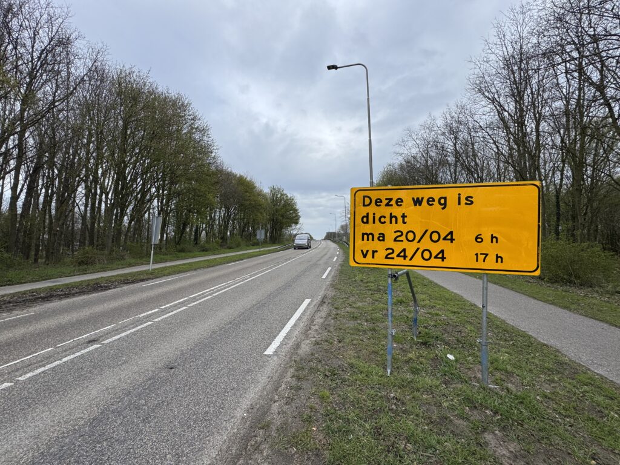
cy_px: 232
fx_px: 251
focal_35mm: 14
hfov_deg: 102.1
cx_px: 310
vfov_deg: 85.7
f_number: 2.2
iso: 50
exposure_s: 1/641
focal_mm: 2.22
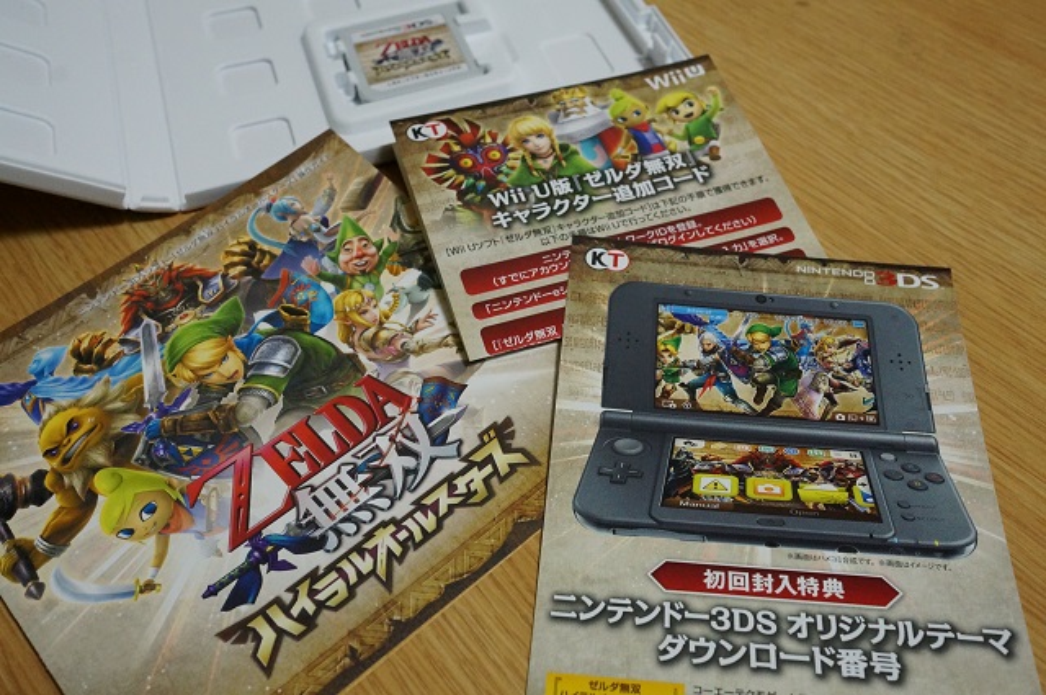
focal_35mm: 36
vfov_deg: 36.8
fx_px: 1045
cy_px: 348
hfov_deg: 53.2
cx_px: 523
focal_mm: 24
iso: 3200
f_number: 8
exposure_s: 1/50
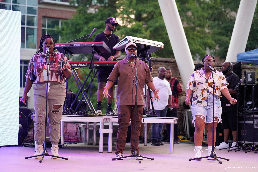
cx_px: 129
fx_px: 602
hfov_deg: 24.2
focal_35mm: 84
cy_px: 86
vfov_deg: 16.3
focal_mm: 84
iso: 2000
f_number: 2.8
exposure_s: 1/1000
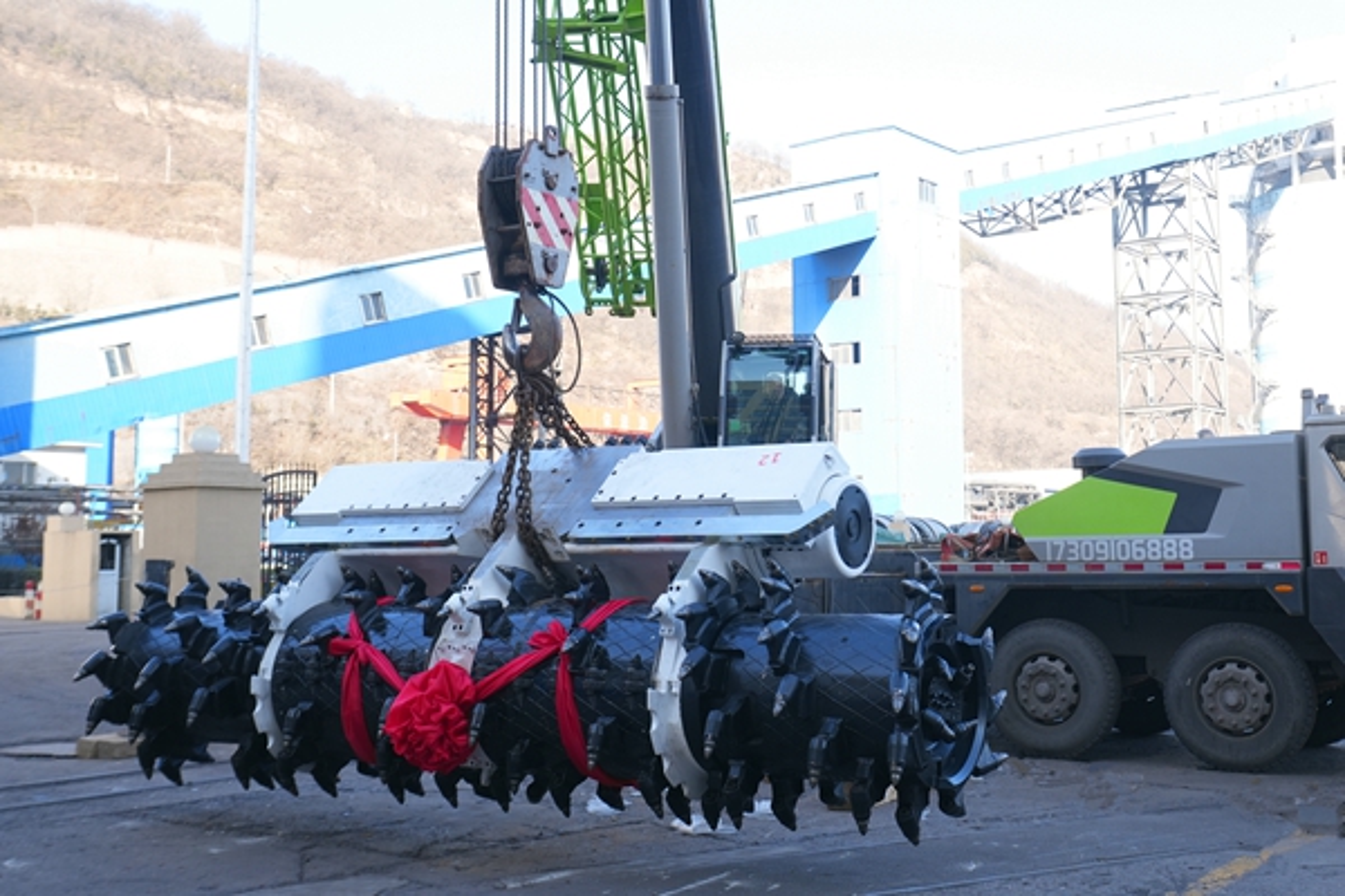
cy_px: 448
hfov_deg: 54.4
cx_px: 672
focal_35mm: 35
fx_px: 1308
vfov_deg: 37.9
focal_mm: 35
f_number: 4.5
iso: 400
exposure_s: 1/400
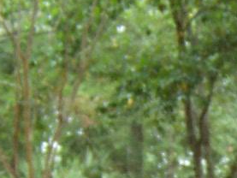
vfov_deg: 10.0
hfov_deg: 12.9
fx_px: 979
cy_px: 280
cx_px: 383
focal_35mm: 143
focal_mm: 5.5
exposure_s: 1/90
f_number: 2.8
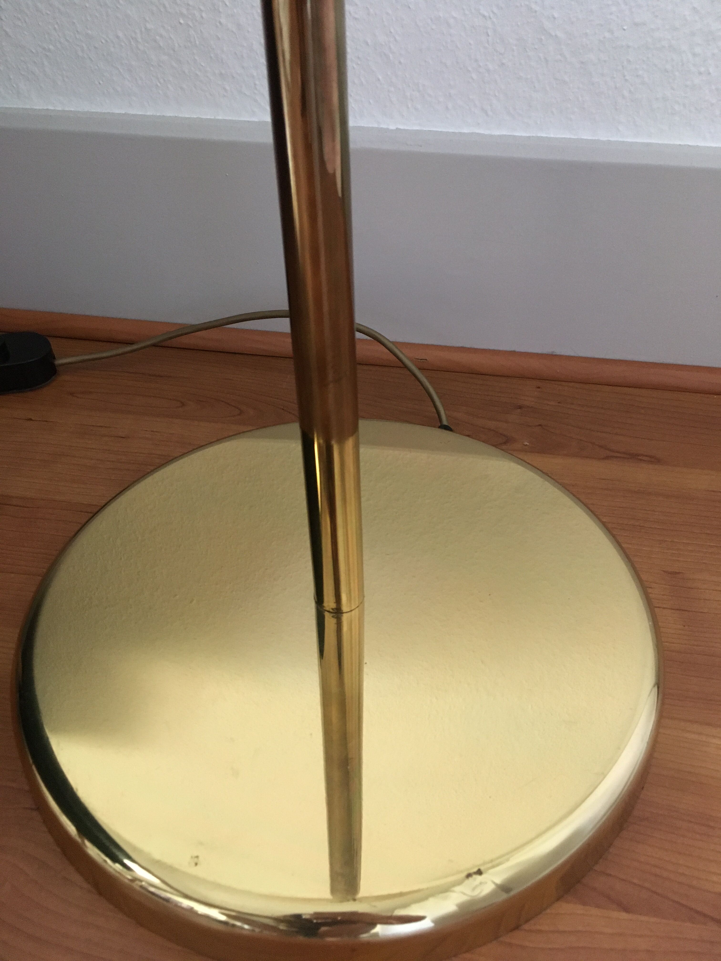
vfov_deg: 61.7
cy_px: 480
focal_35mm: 29
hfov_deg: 48.2
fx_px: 805
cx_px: 360
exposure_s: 1/25
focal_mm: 4.15
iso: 200
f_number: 2.2
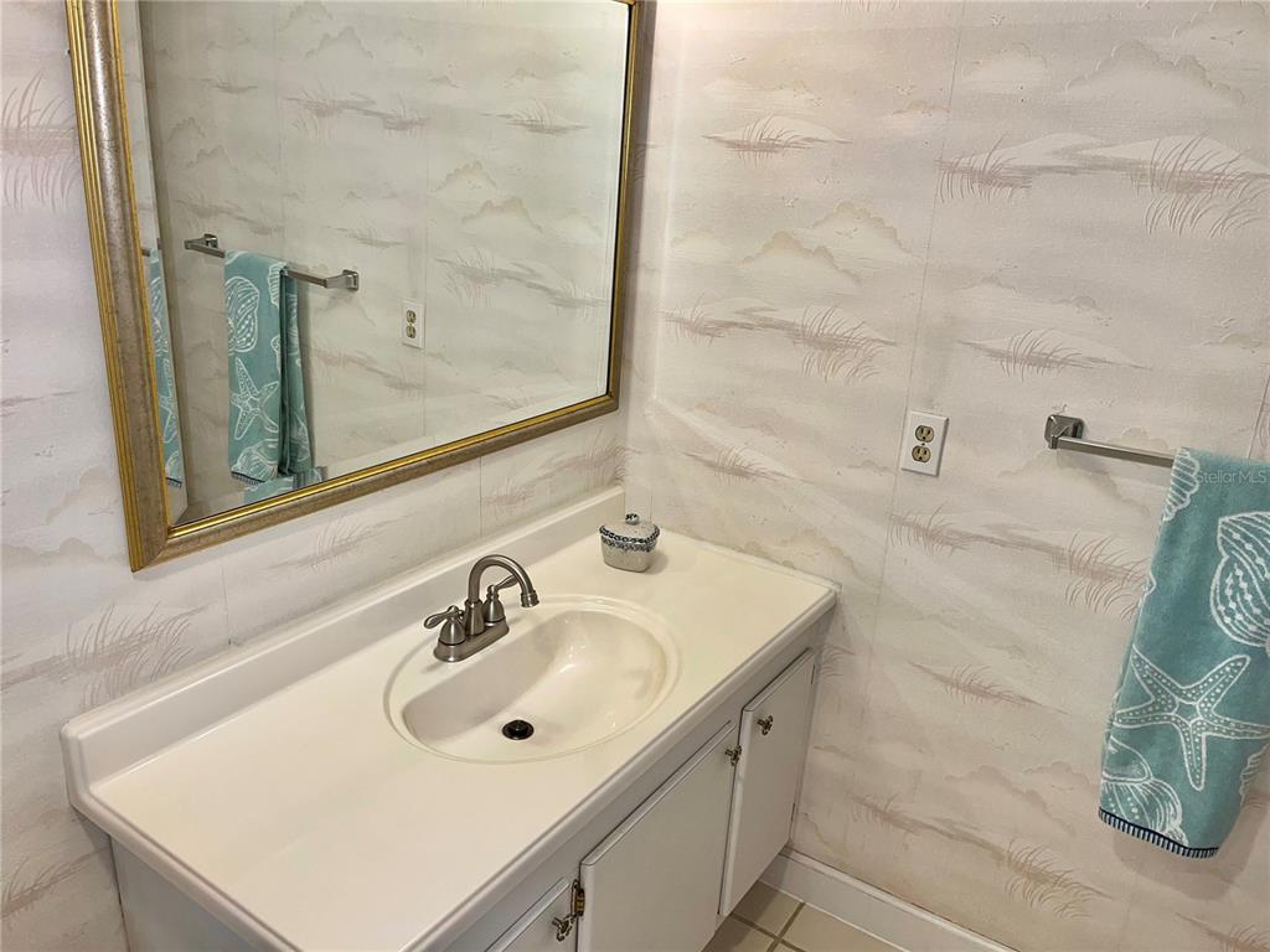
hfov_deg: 67.3
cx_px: 635
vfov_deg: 53.1
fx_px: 954
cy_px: 476
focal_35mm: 26
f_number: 1.6
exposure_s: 1/120
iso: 50
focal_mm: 5.1
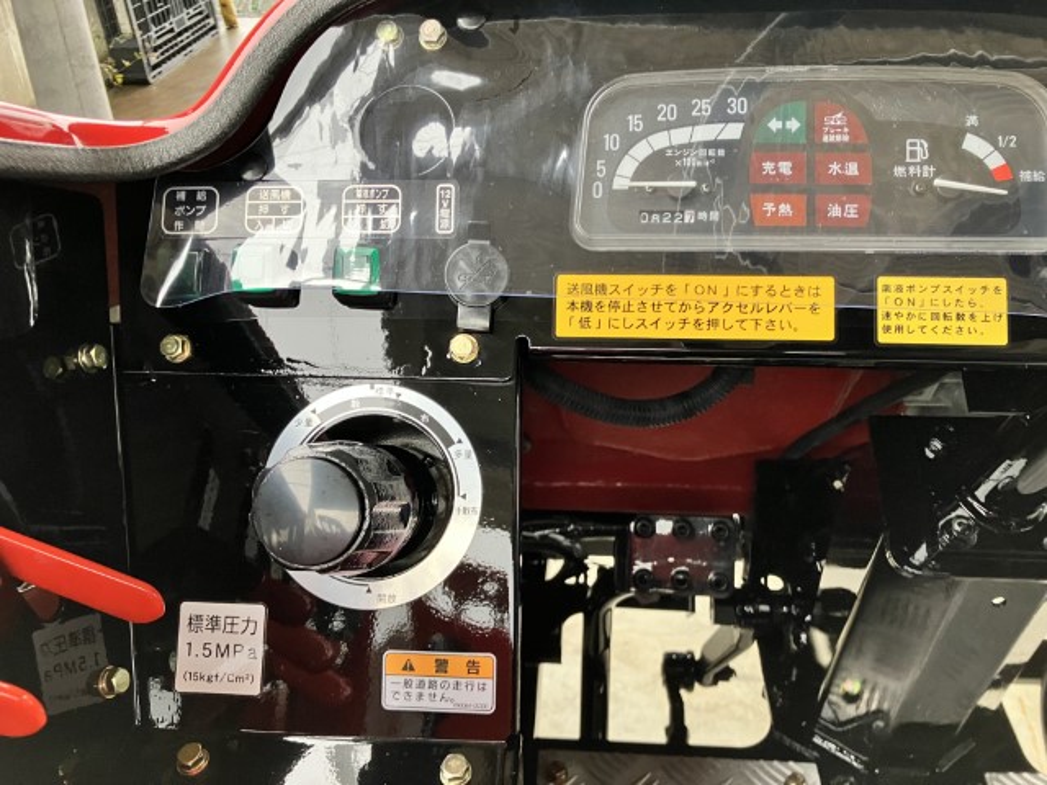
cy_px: 392
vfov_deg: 49.7
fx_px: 847
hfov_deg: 63.4
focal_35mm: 28
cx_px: 524
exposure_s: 1/60
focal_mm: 3.99
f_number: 1.8
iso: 200
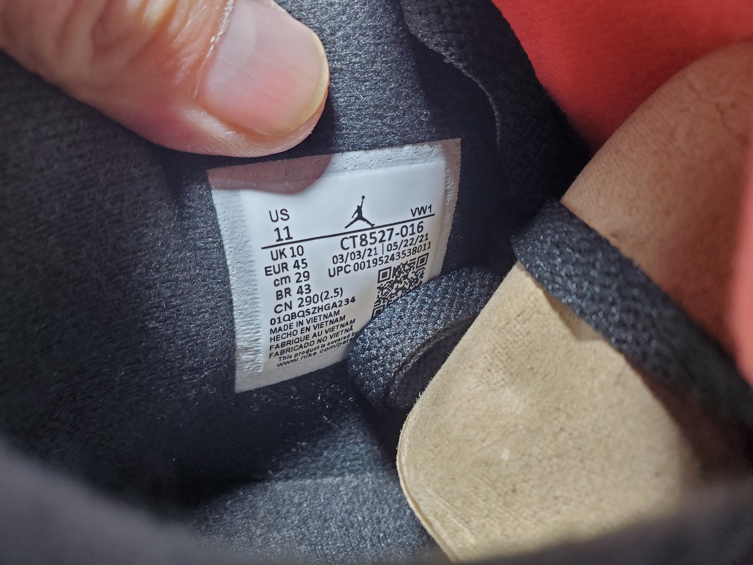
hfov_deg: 67.3
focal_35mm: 26
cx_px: 376
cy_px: 282
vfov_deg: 53.1
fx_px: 566
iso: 160
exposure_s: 1/50
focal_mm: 4.3
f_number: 2.4
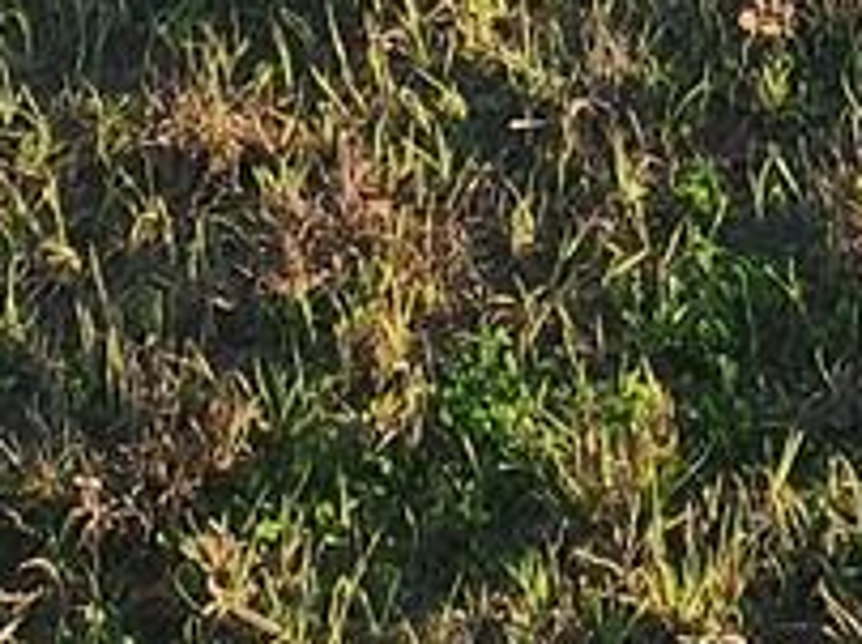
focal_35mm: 103
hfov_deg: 18.2
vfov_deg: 9.4
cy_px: -1552
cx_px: 1011
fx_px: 2562
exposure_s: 1/1563
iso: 50
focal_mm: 2.2
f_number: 2.2
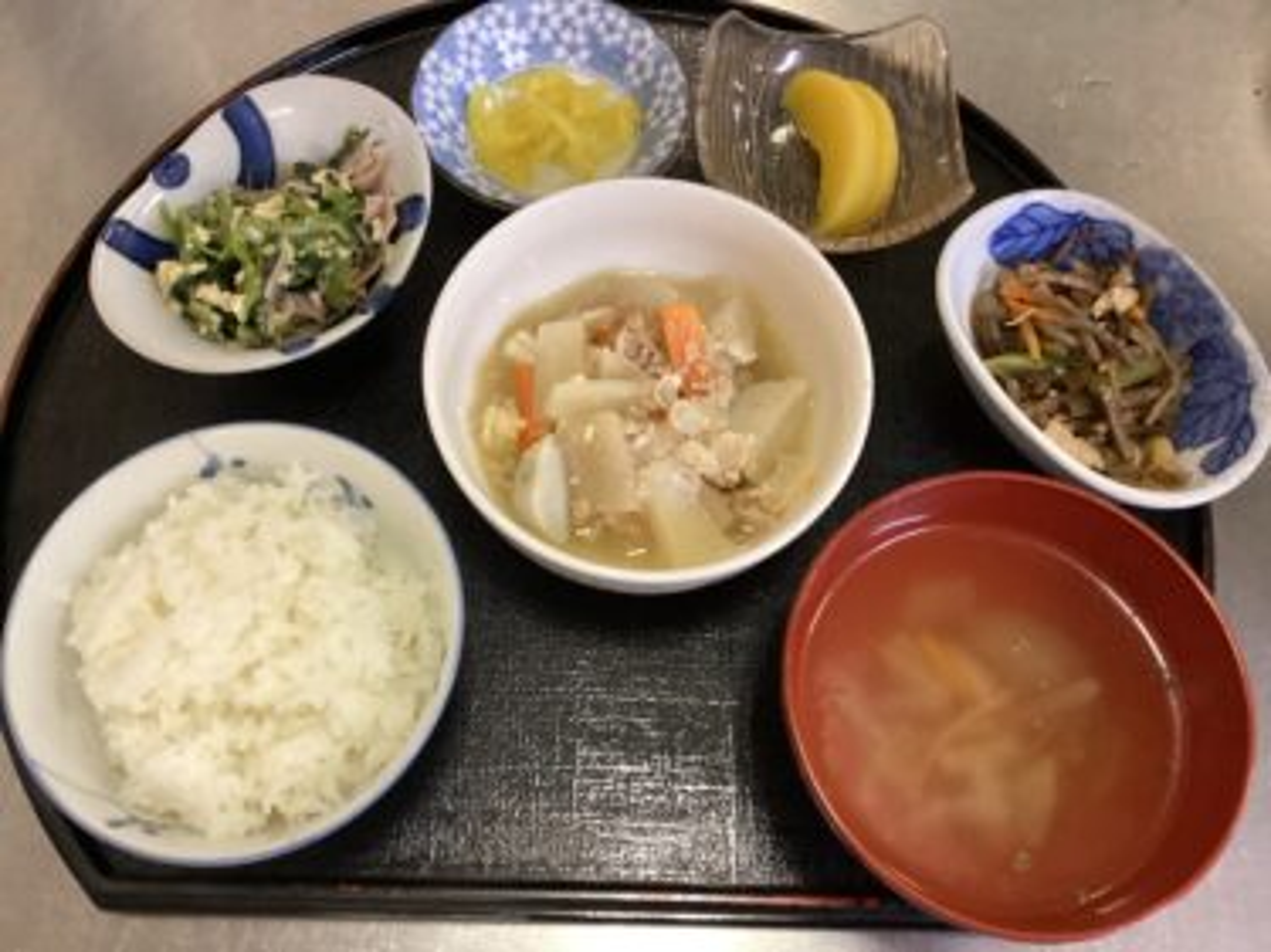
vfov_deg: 45.4
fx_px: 1138
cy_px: 476
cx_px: 636
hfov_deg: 58.4
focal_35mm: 31
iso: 400
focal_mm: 3.3
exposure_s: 1/60
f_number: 2.4
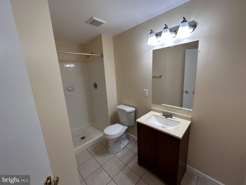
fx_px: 99
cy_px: 92
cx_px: 123
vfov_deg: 85.7
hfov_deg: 102.1
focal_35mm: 14
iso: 100
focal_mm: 2.2
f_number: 2.2
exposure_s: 1/120
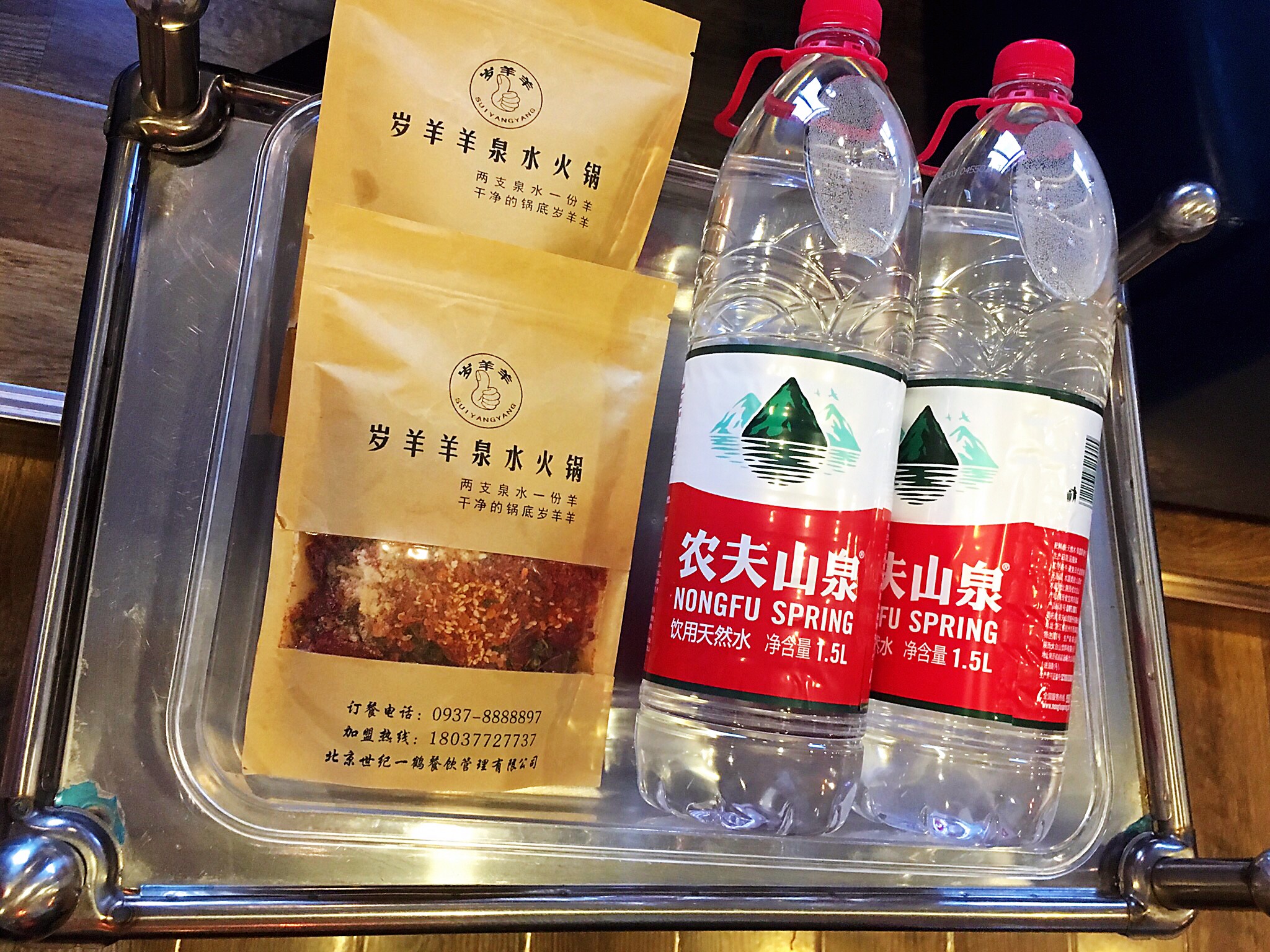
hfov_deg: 61.7
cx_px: 635
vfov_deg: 48.2
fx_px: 1064
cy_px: 476
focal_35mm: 29
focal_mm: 4.15
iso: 200
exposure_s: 1/25
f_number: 2.2
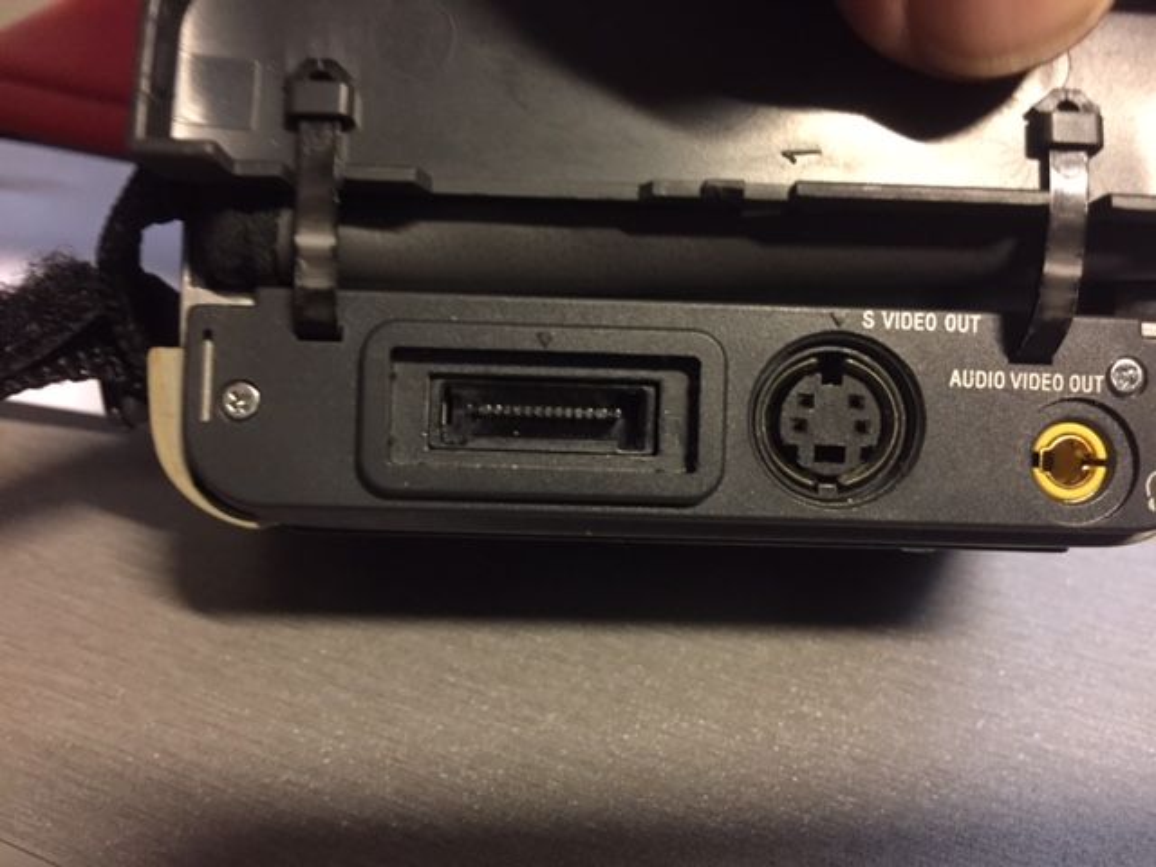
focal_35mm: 29
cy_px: 434
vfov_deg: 48.2
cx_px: 578
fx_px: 968
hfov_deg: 61.7
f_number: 2.2
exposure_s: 1/17
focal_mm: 4.15
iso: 500
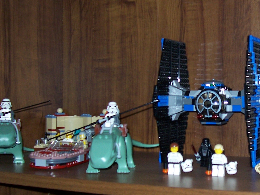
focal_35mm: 66
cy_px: 94
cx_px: 207
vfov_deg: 22.2
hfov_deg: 28.8
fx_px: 496
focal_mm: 5.6
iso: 125
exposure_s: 1/60
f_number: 2.7
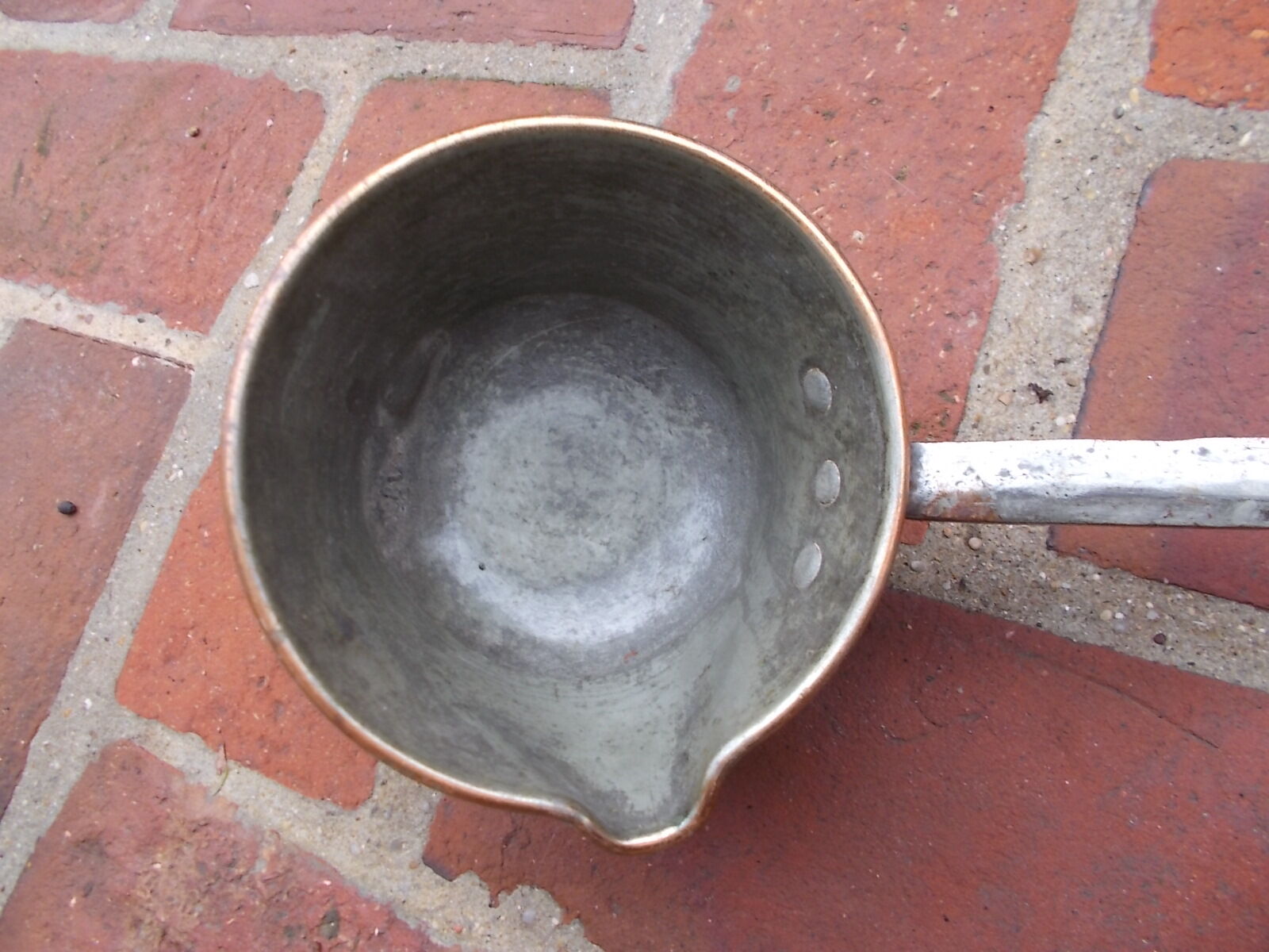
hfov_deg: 67.3
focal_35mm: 26
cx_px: 634
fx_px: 953
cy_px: 476
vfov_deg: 53.1
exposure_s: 1/60
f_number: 3.2
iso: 80
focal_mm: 4.6
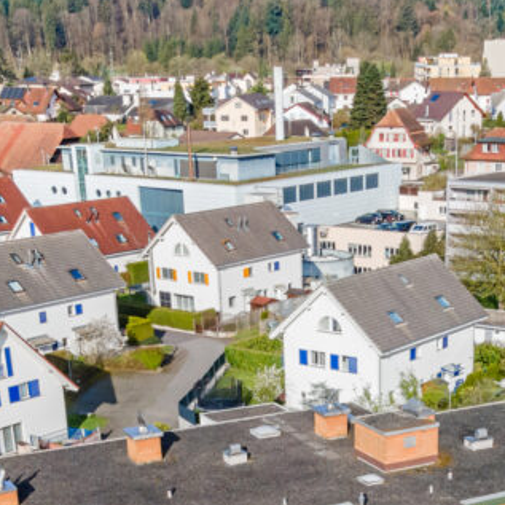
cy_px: 578
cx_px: 371
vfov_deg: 23.8
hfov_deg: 25.5
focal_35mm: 67
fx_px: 1106
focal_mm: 4.5
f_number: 2.8
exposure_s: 1/640
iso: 100
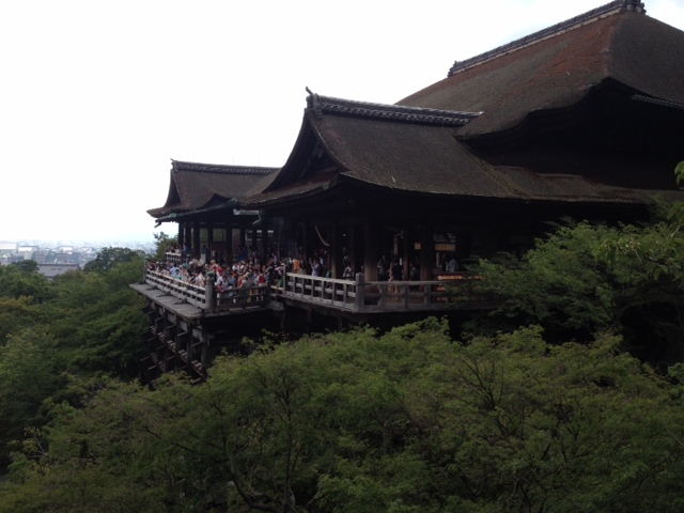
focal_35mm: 35
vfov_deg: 40.7
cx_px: 342
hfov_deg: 52.6
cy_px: 256
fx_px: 692
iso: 50
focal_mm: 4.28
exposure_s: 1/863
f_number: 2.4
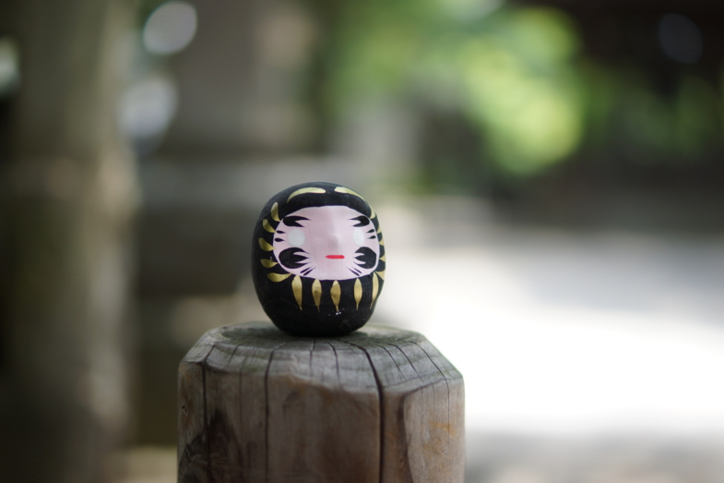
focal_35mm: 54
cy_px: 245
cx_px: 367
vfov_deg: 25.3
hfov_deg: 37.2
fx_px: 1076
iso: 100
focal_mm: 35
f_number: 1.8
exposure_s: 1/250
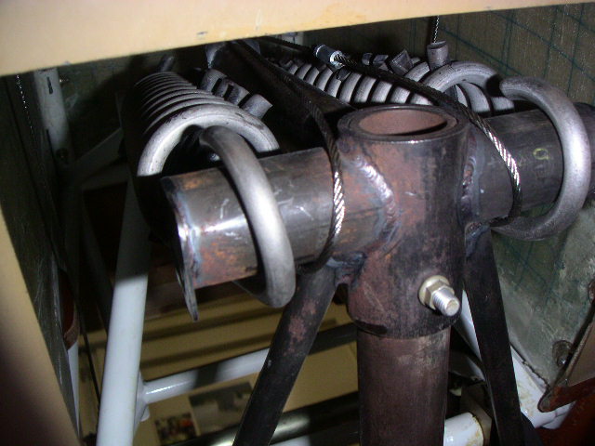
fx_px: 636
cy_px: 223
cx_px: 298
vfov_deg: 38.7
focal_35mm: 37
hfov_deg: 50.1
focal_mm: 5.7
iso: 160
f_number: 6.6
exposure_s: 1/50
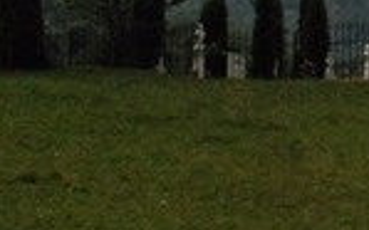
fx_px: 2151
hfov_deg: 9.5
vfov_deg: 5.8
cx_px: 589
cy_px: -428
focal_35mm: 214
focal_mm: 26
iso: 800
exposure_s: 1/320
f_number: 9
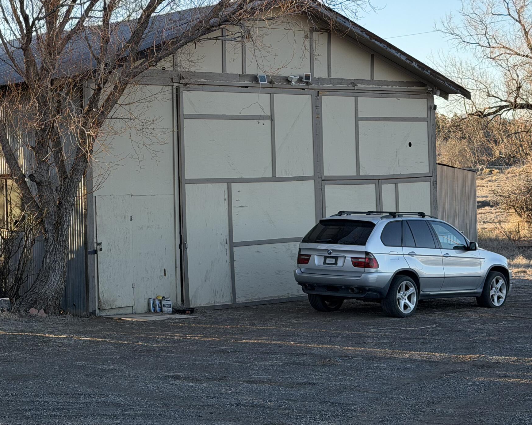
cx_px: 184
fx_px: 1275
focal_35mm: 81
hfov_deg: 23.5
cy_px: 192
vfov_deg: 18.9
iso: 64
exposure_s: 1/810
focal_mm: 6.76
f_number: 1.78
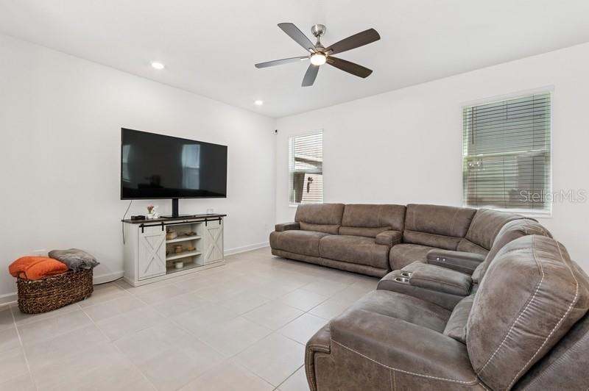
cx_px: 294
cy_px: 196
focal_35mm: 15
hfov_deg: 100.4
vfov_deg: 77.2
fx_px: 245
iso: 200
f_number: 9
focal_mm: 10
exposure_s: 1/8
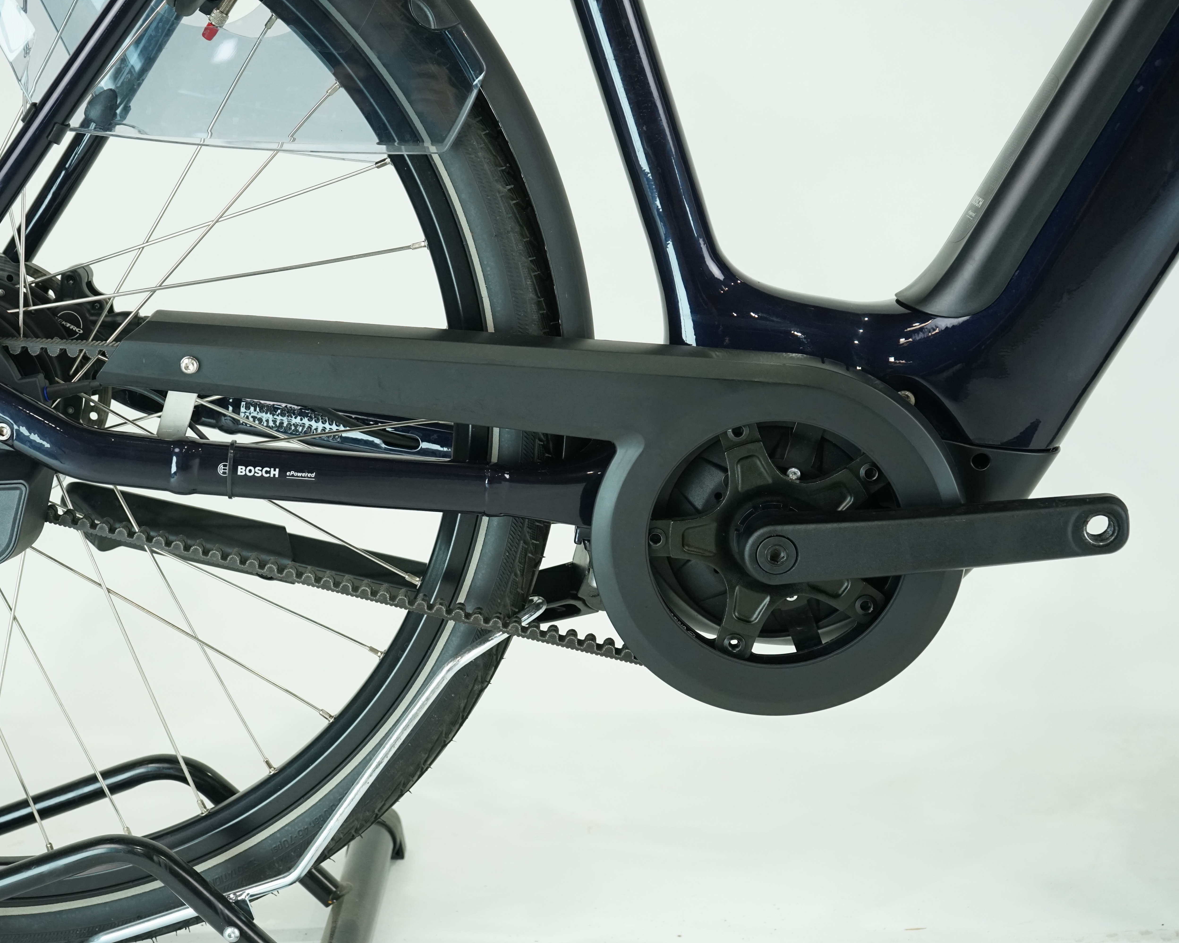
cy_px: 471
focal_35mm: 53
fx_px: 1849
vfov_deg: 28.6
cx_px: 474
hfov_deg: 35.2
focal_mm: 47
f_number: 5.6
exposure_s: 1/200
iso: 1600
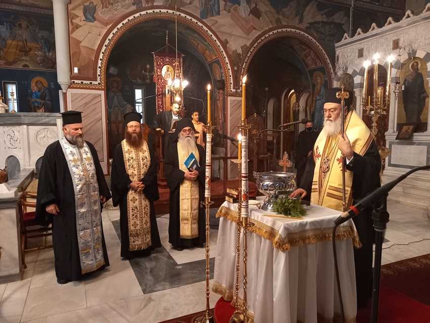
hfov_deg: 69.4
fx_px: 311
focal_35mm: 25
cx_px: 215
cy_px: 162
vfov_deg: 54.9
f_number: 2
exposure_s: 1/25
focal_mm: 4.6
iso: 400
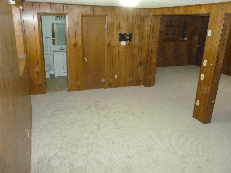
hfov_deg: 63.4
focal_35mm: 28
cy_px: 86
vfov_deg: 49.7
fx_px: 187
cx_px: 116
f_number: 3.3
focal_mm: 5
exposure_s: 1/60
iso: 800
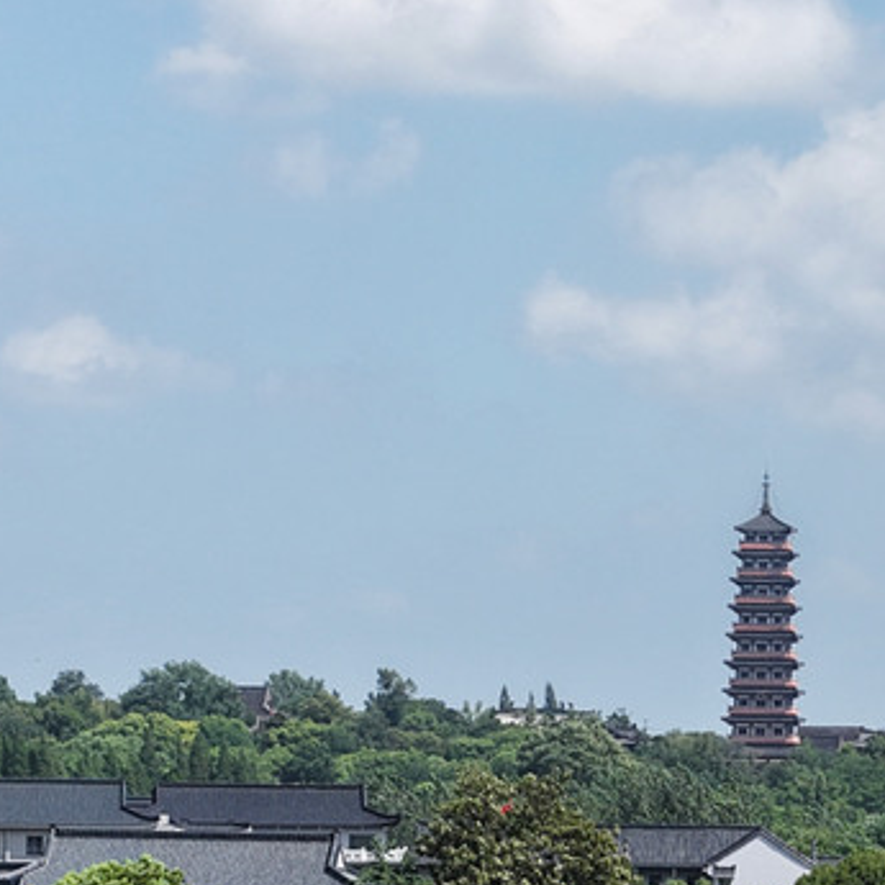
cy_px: 1111
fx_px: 6219
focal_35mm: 215
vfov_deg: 8.0
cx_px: 1398
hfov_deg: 8.0
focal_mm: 19.35
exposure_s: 1/2000
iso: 160
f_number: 2.8
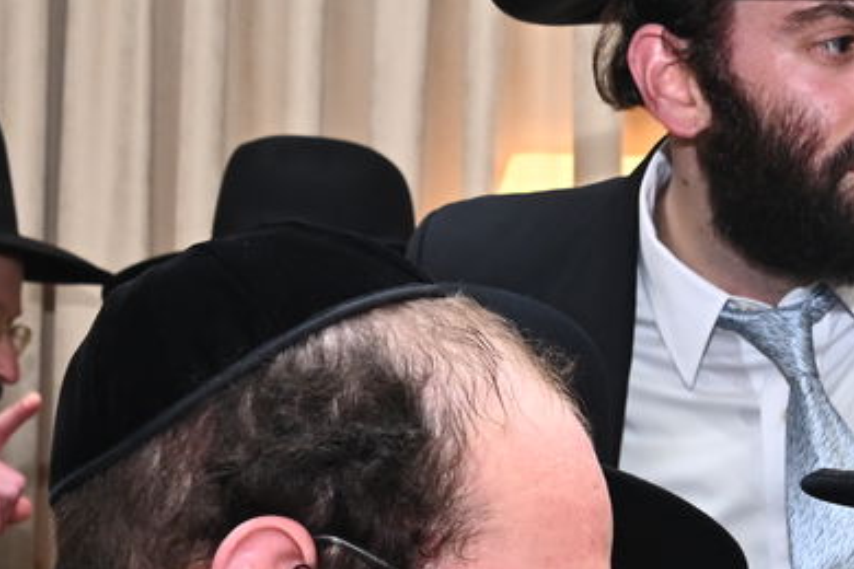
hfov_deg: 16.4
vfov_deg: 10.8
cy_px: 875
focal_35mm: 122
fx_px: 2894
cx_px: 898
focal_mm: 34
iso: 1250
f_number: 7.1
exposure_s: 1/160
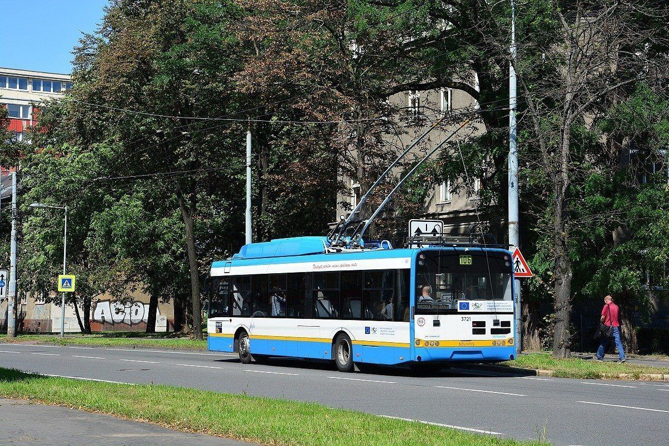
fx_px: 1449
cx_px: 334
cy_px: 223
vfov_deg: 17.5
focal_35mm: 78
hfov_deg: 26.0
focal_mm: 52
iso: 200
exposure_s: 1/320
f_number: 9
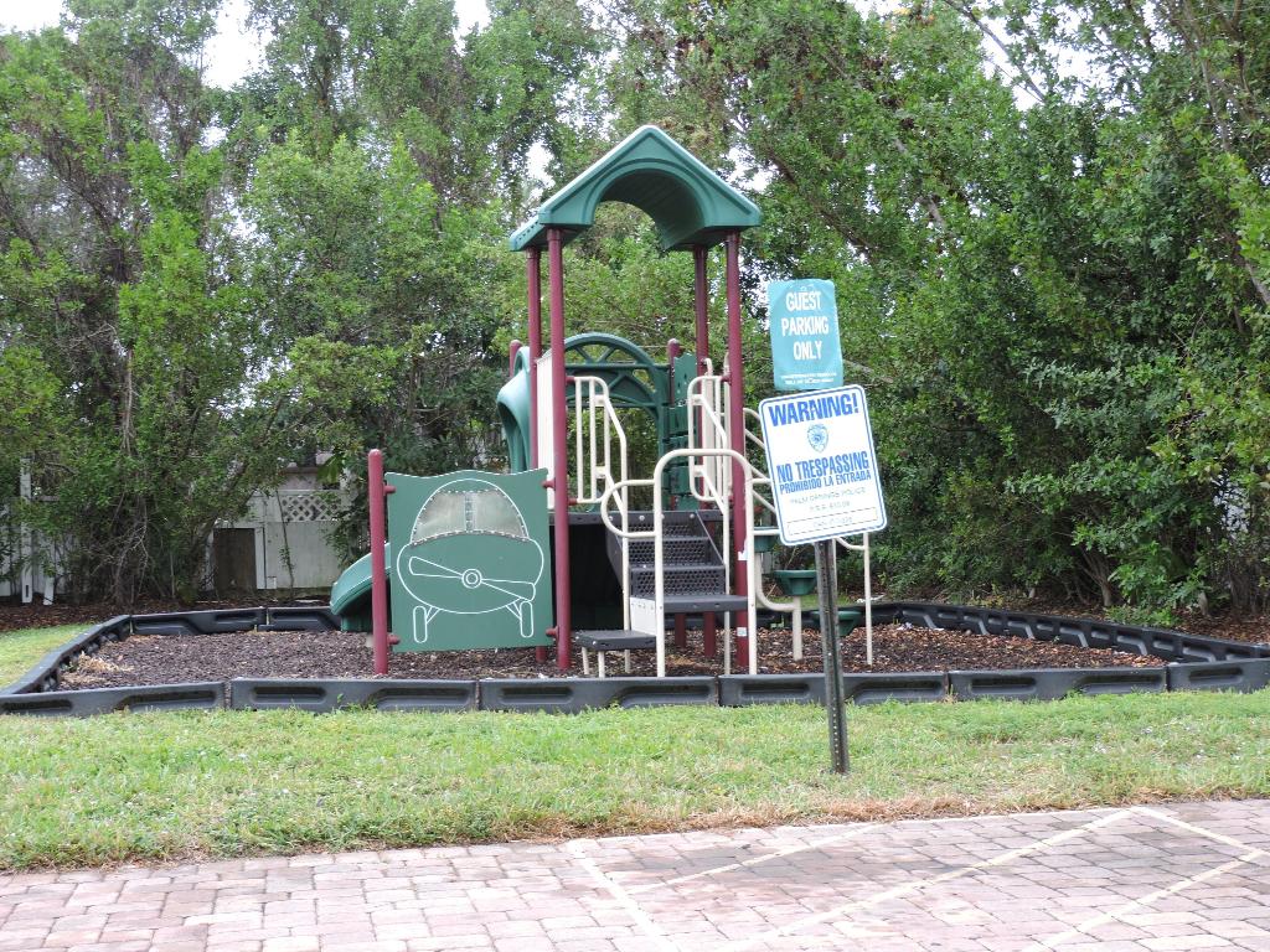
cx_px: 635
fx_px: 2018
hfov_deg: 34.9
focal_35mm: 55
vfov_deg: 26.6
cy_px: 476
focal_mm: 9.8
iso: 100
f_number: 3.7
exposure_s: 1/60
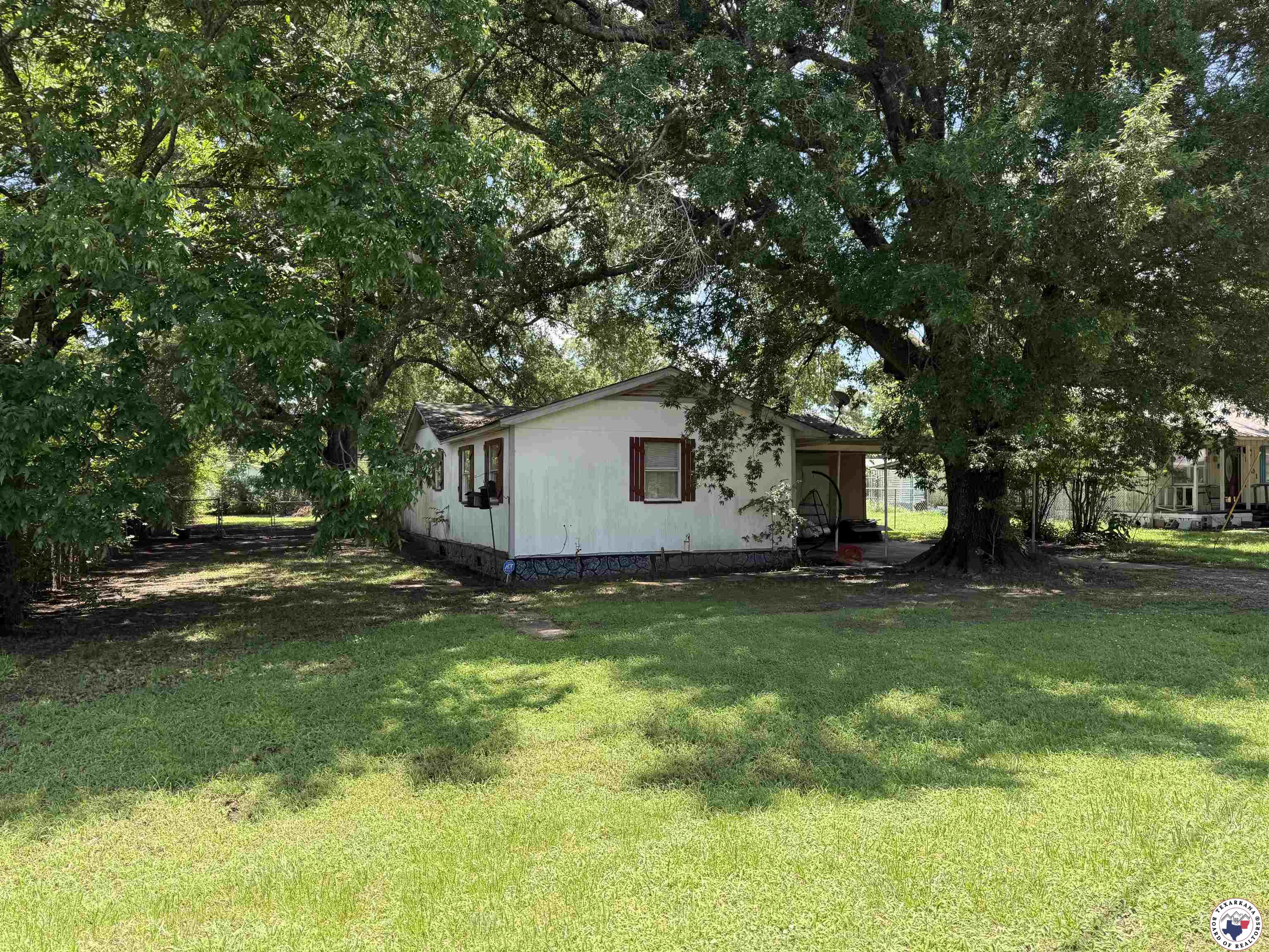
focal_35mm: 24
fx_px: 880
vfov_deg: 56.8
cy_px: 476
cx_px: 634
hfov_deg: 71.6
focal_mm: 6.76
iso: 80
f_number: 1.78
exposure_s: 1/708
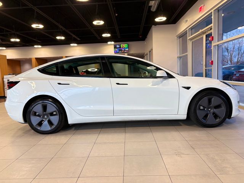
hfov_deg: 67.3
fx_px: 183
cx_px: 122
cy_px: 92
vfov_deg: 53.1
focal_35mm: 26
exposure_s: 1/120
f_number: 1.6
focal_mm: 5.96
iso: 50
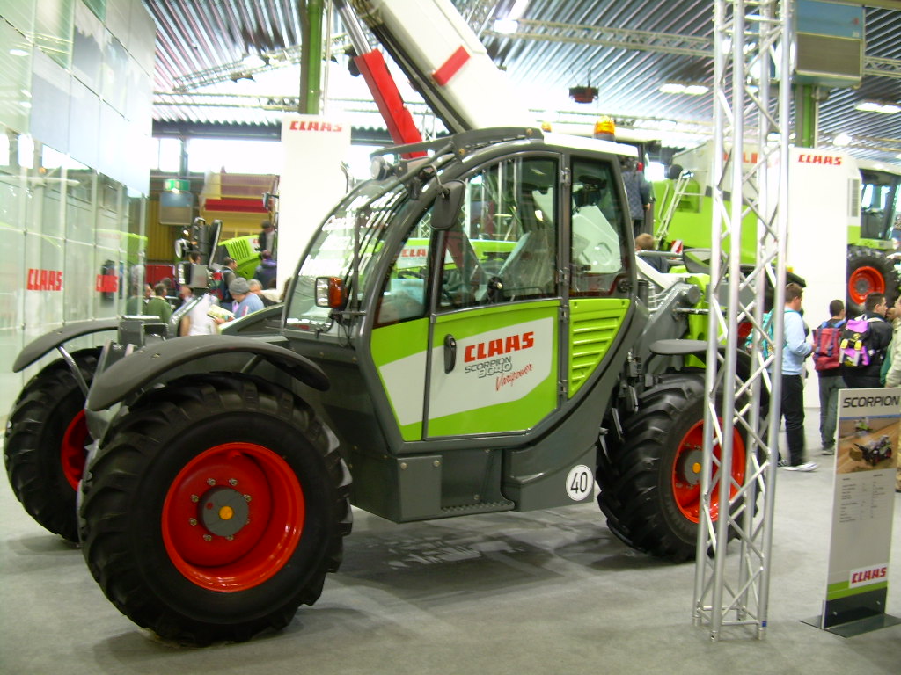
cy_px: 338
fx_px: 989
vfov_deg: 37.7
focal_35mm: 38
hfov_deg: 49.0
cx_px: 450
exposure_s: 1/10.4
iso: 50
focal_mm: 6.3
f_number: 2.8
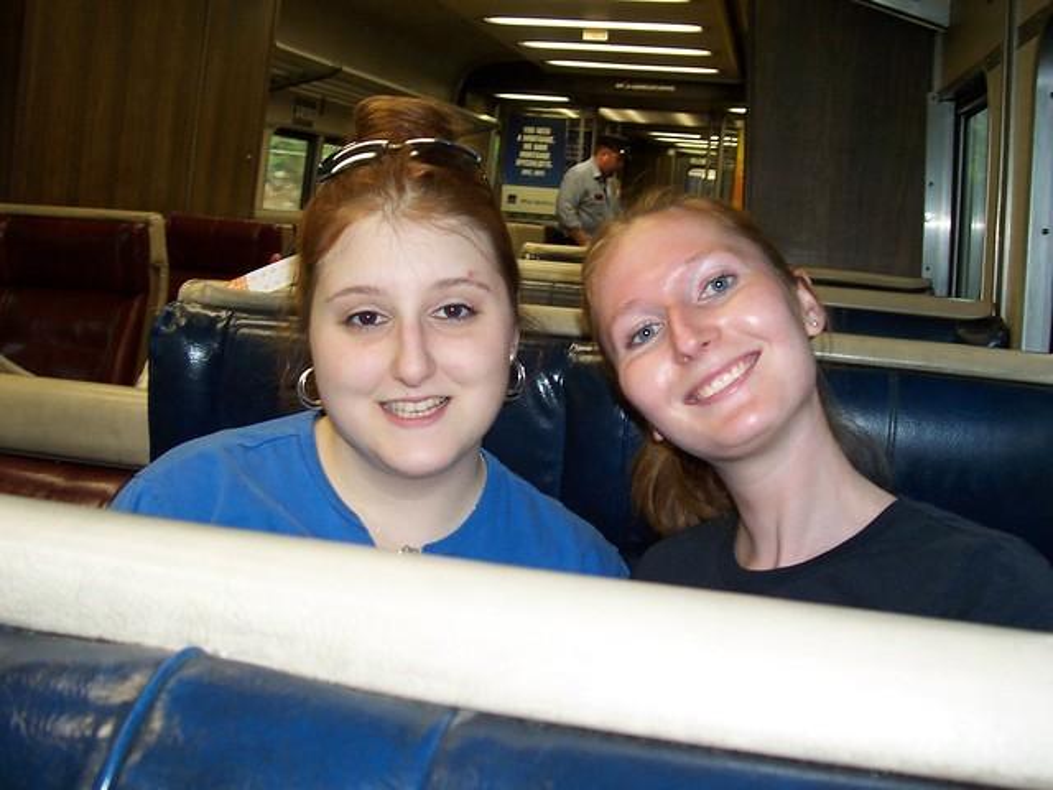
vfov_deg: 38.7
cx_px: 526
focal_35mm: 37
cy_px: 395
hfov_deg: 50.1
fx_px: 1126
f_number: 2.8
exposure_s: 1/60
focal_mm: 5.6
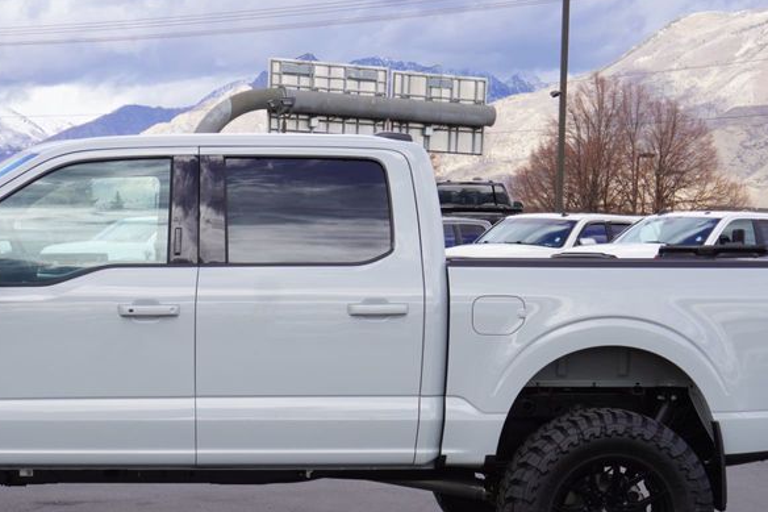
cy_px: 416
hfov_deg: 23.2
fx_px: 1853
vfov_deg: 15.6
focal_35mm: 87
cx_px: 212
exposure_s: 1/100
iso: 100
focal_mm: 33
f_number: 8
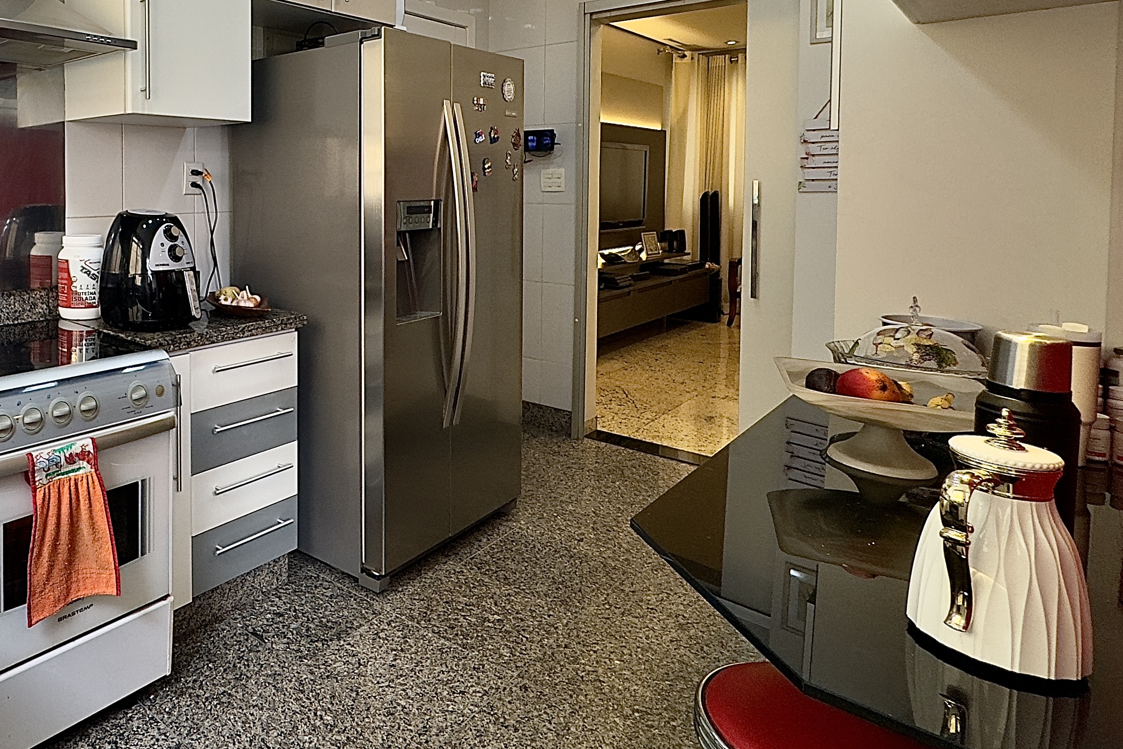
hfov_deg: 66.6
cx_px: 216
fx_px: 749
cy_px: 213
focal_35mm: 24
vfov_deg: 51.5
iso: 160
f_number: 2.2
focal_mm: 2.22
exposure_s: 1/60
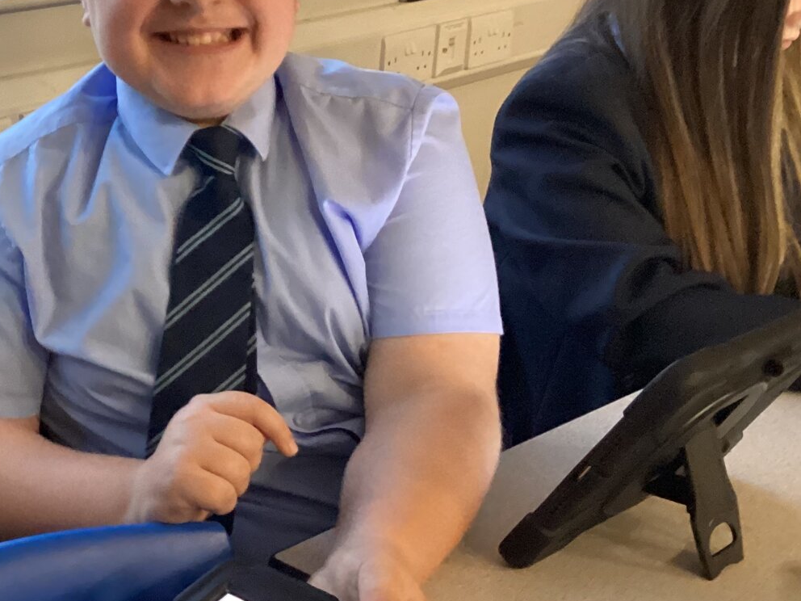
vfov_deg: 22.9
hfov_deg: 28.3
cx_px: -13
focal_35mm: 64
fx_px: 1481
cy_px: 264
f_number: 2.4
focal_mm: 3.3
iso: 400
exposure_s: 1/33
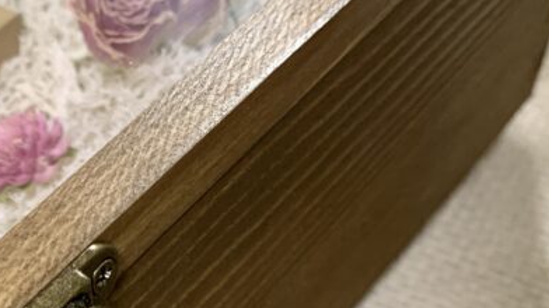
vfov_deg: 15.5
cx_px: 49
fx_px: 1077
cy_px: 403
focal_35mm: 74
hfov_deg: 27.5
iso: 250
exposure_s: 1/50
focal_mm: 4.25
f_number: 1.8
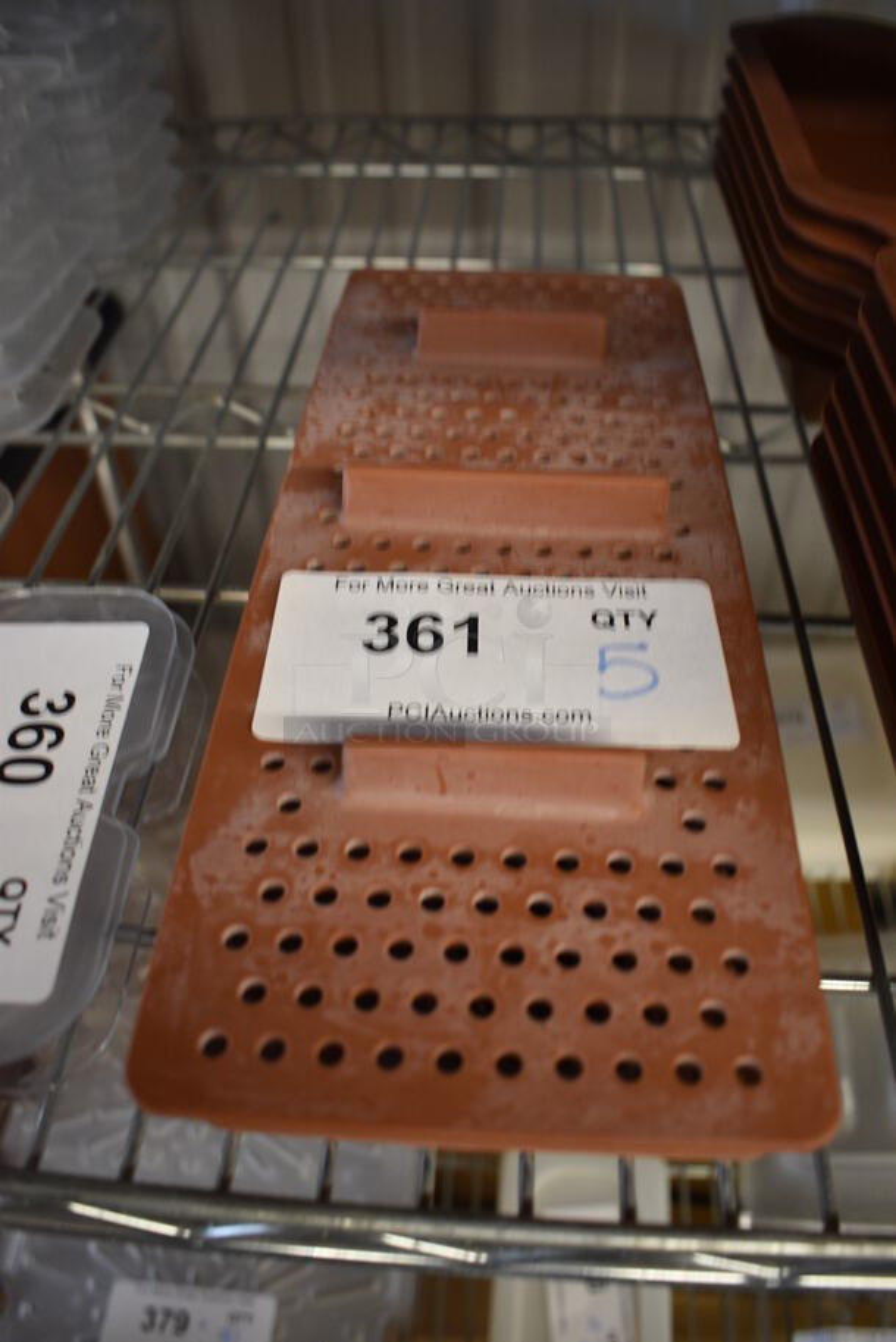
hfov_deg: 48.0
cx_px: 448
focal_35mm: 27
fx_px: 1006
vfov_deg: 67.3
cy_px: 671
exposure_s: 1/60
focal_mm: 18
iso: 800
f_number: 4
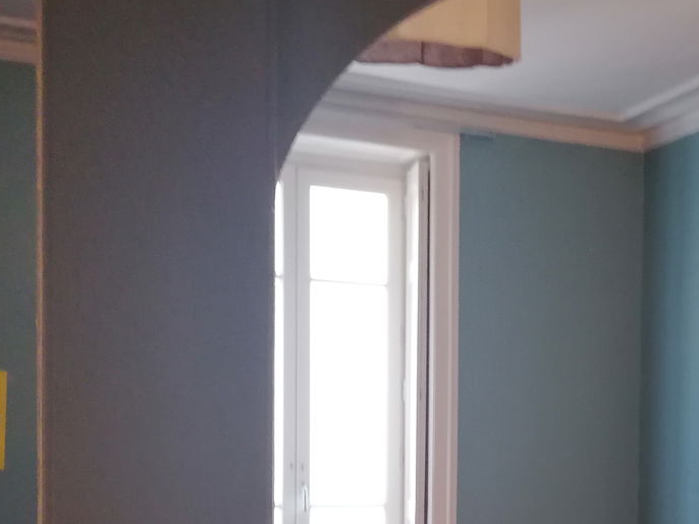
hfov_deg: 29.3
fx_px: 1272
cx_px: 643
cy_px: 484
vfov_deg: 22.6
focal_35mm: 63
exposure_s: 1/25
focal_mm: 4.75
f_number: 1.8
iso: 400
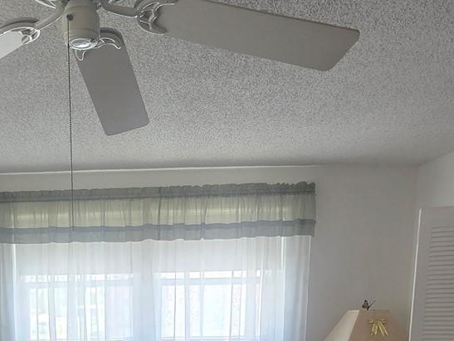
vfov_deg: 31.9
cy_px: 402
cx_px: 100
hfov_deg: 46.7
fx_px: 499
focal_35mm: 38
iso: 100
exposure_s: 1/60
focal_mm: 2.2
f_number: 2.2
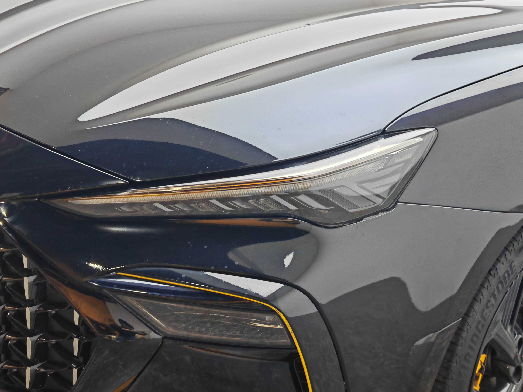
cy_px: 196
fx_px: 846
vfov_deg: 26.1
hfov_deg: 34.3
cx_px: 262
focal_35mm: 56
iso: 64
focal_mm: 7.62
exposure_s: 1/50
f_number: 1.6
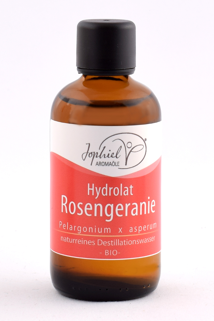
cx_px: 107
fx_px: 455
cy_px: 160
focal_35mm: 51
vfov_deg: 38.9
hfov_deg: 26.5
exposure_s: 1/125
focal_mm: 34
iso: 100
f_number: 8
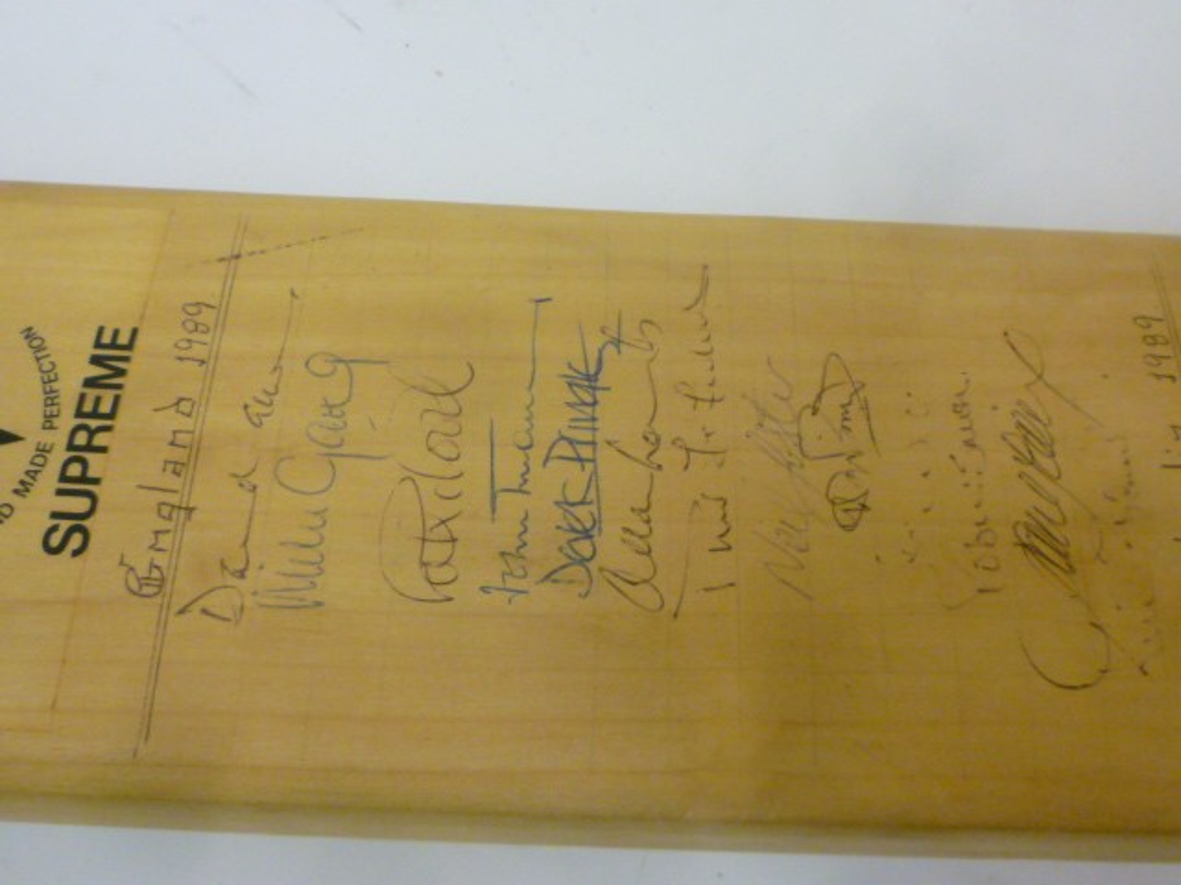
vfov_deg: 36.8
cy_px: 442
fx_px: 1331
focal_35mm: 39
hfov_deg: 47.9
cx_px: 590
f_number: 3.3
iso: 320
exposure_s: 1/30
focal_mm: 5.2
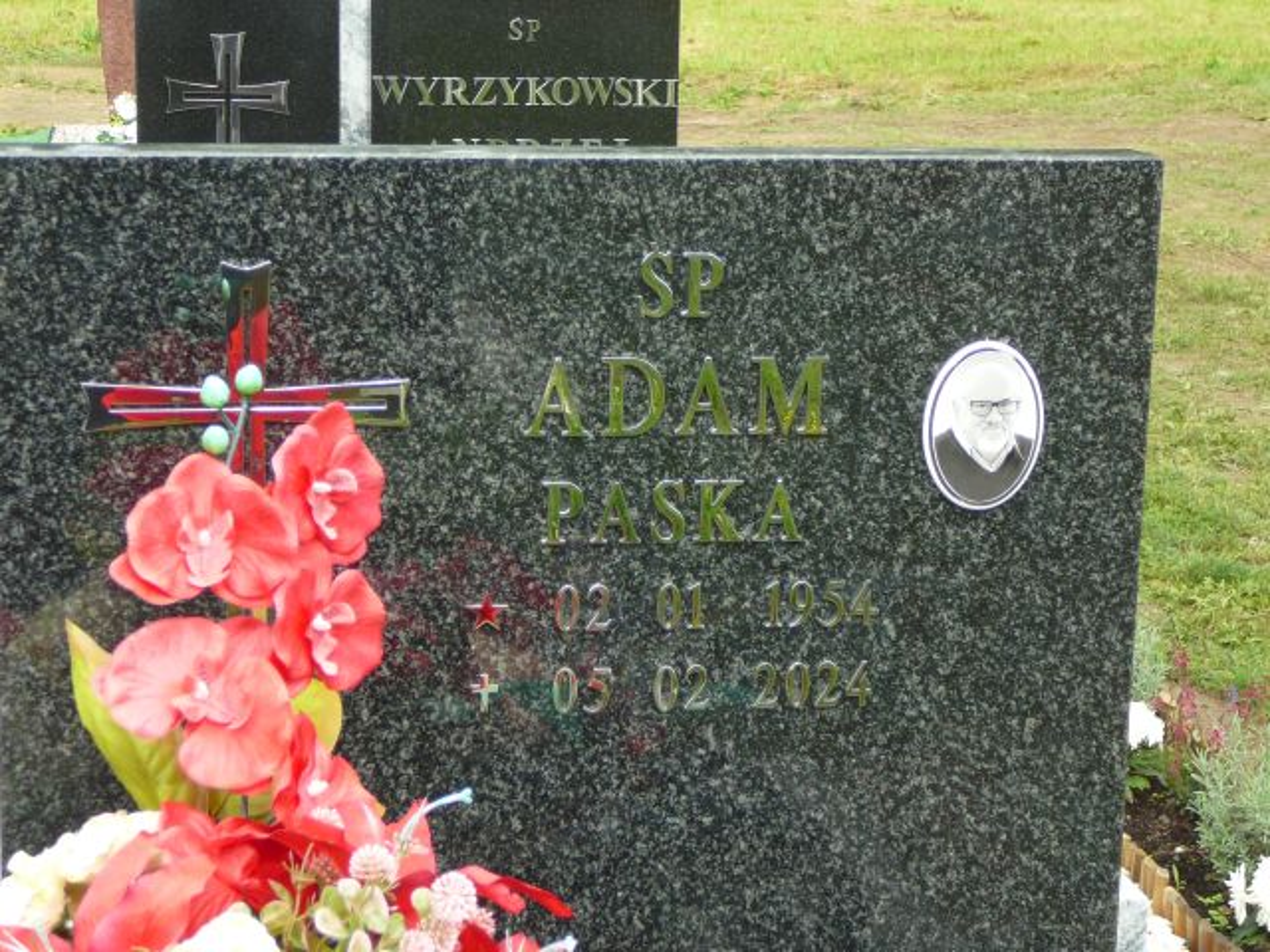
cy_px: 476
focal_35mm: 77
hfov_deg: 25.3
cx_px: 635
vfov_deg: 19.1
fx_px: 2825
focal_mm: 11.5
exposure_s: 1/200
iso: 80
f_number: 3.7
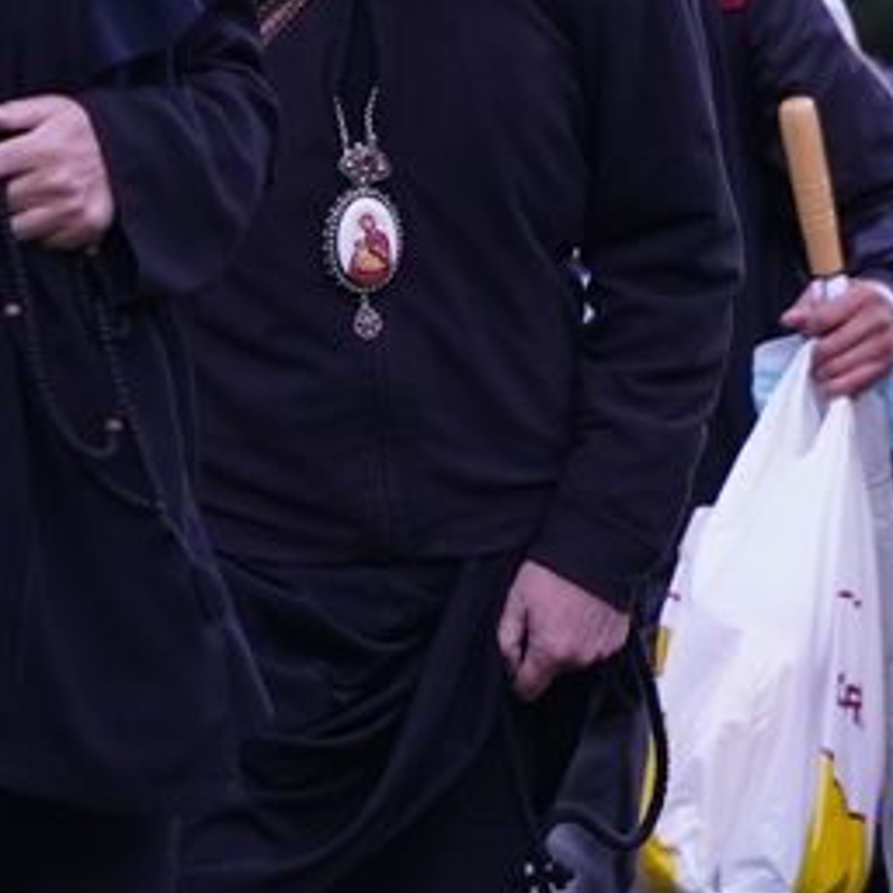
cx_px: 313
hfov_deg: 1.6
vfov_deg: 1.6
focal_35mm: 1073
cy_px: -80
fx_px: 31317
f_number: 2.8
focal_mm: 200
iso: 640
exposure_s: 1/320
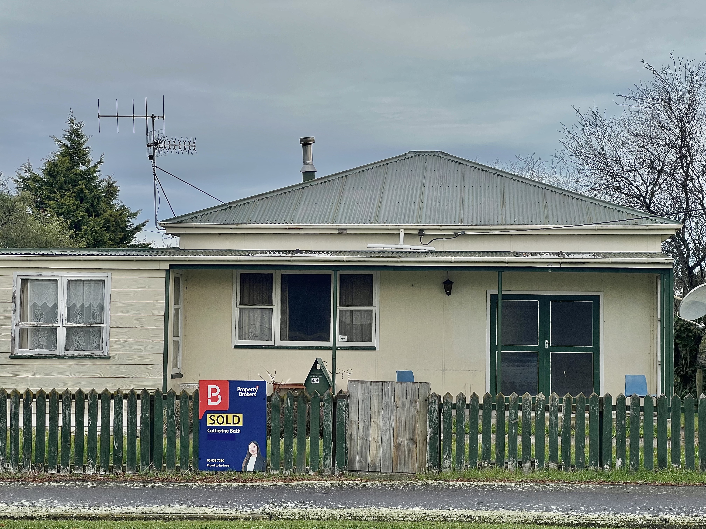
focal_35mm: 77
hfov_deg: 25.3
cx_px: 353
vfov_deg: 19.1
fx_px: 1570
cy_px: 264
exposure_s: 1/252
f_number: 2.8
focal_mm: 9
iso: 32
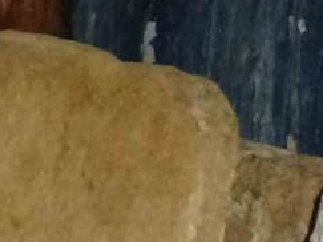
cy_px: 12
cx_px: 290
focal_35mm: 1200
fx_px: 11192
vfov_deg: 1.2
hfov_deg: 1.7
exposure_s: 1/60
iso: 400
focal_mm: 32.6
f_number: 5.4
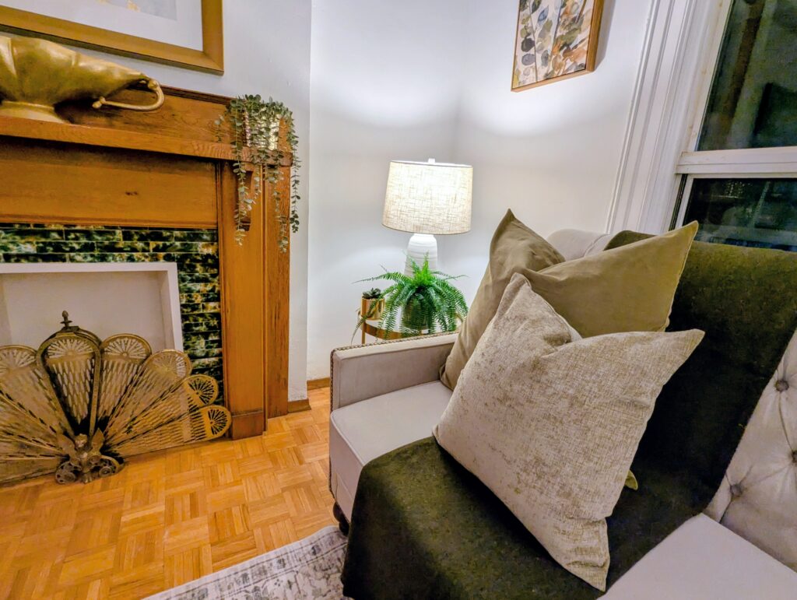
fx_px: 369
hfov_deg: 94.4
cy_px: 300
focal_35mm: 16
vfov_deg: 78.2
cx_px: 398
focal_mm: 2.35
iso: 128
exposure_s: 1/40
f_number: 2.2
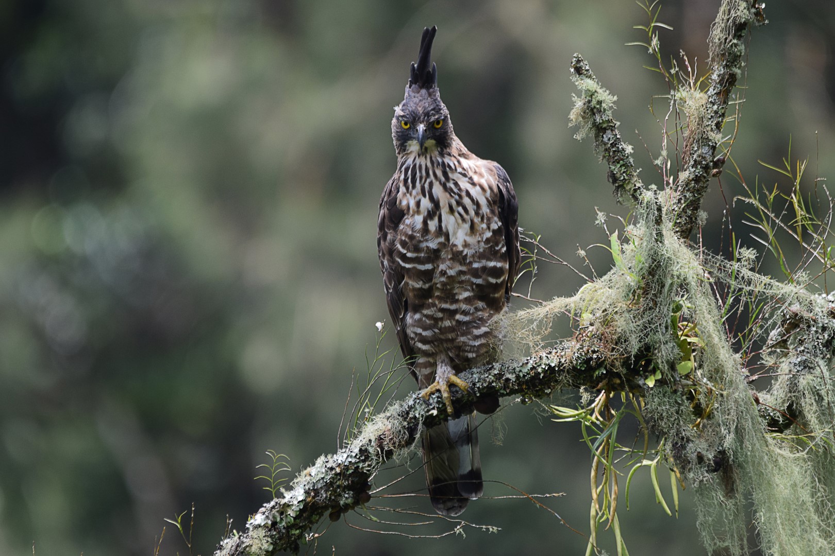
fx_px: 20873
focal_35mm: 900
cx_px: 418
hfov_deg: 2.3
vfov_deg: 1.5
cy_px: 278
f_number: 6.3
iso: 800
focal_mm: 600
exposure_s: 1/800
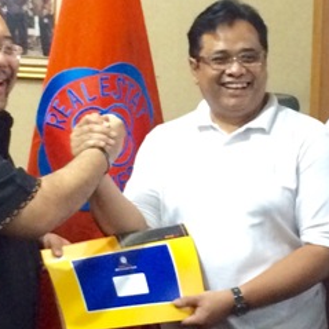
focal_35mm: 110
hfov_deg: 15.8
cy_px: 153
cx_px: 222
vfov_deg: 15.8
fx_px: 1183
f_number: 2.2
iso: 320
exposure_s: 1/17
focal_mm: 4.15
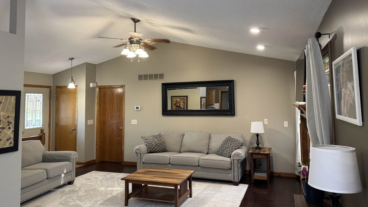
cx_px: 188
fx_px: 263
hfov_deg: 69.9
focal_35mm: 27
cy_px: 84
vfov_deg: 42.7
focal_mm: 6.76
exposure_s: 1/60
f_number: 1.78
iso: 250
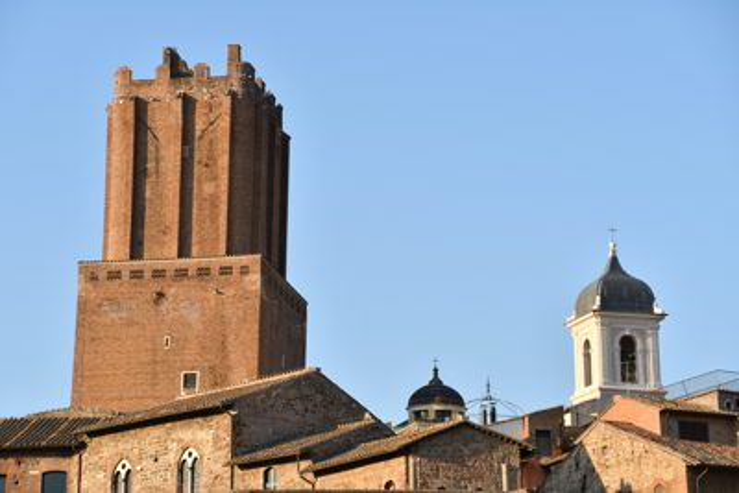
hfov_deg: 15.9
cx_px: 370
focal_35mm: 129
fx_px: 2649
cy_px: 246
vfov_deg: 10.6
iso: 100
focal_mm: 86
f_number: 5.6
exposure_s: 1/320
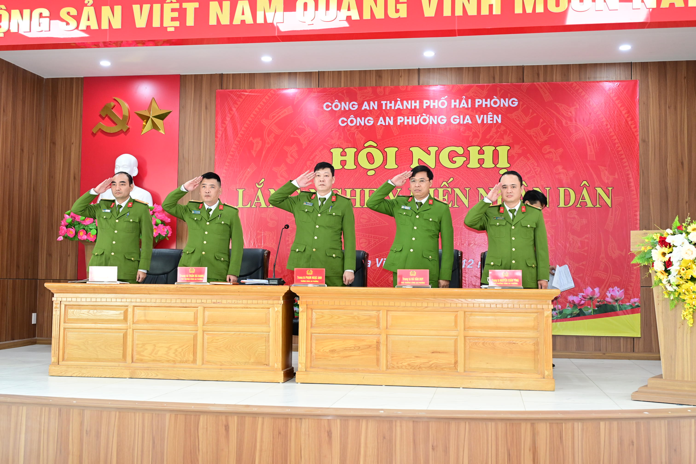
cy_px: 232
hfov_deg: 46.4
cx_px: 348
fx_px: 812
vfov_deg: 31.9
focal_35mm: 42
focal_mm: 42
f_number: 4
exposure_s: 1/160
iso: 1600
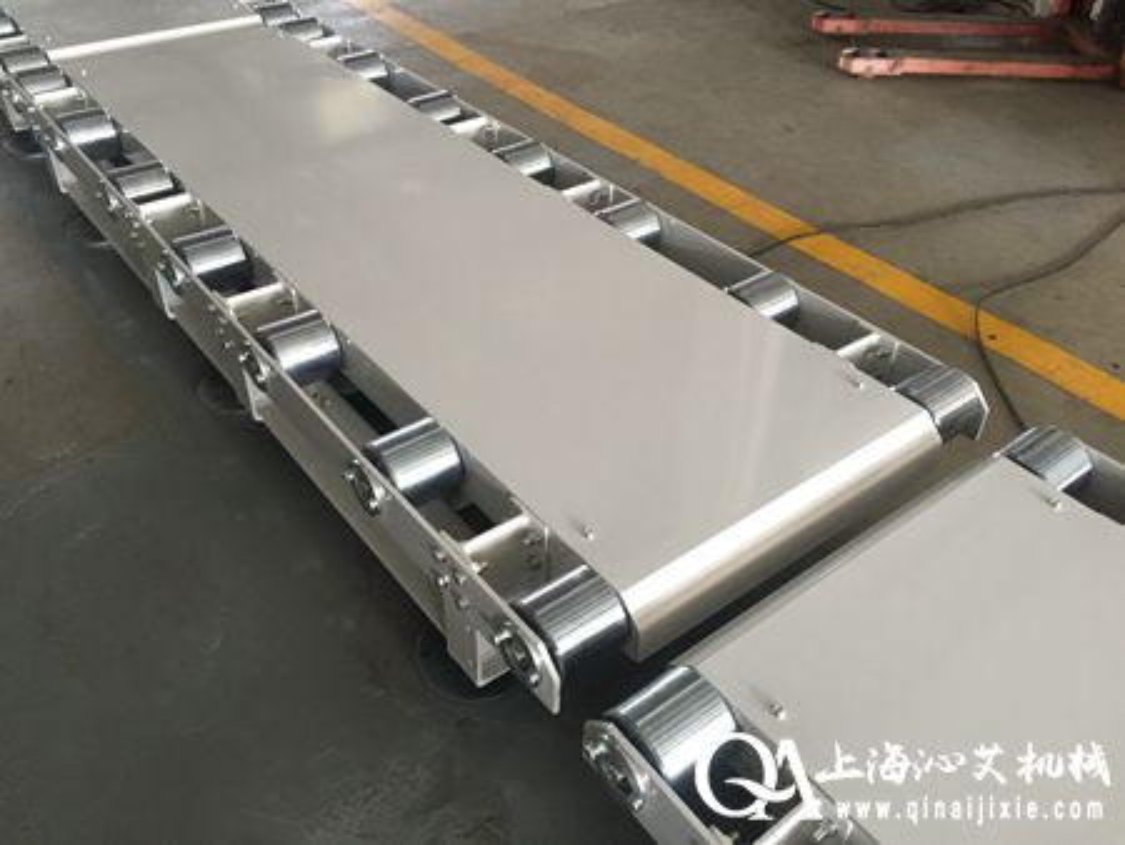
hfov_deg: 61.6
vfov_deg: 48.3
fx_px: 943
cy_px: 422
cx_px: 562
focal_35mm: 29
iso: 200
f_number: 2.2
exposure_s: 1/30
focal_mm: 4.15
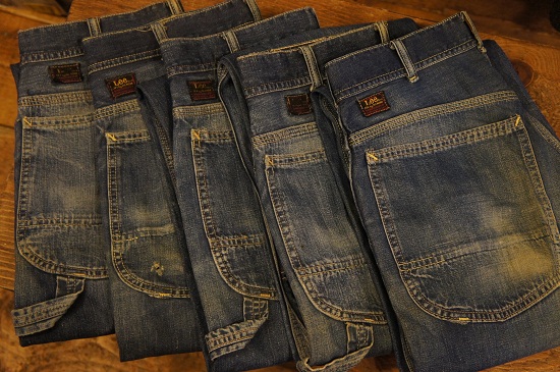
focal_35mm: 52
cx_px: 280
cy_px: 186
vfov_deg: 25.7
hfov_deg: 37.9
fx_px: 815
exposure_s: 1/30
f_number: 4.5
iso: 1600
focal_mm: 35
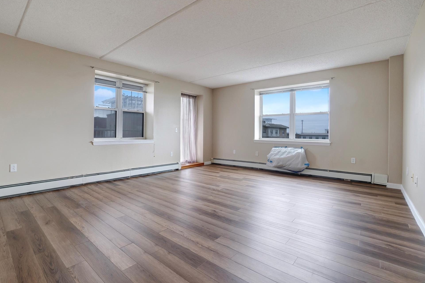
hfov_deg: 96.7
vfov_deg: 73.7
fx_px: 189
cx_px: 202
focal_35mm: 16
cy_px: 141
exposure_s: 1/30
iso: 800
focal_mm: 10
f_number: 9
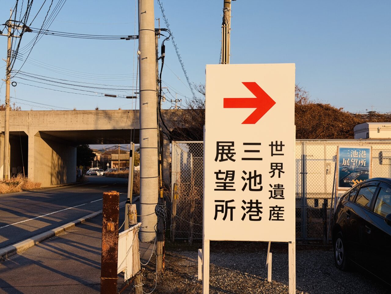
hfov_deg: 39.7
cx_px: 196
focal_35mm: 48
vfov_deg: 30.3
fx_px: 542
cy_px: 147
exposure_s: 1/5208
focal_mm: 6.76
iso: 64
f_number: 1.78
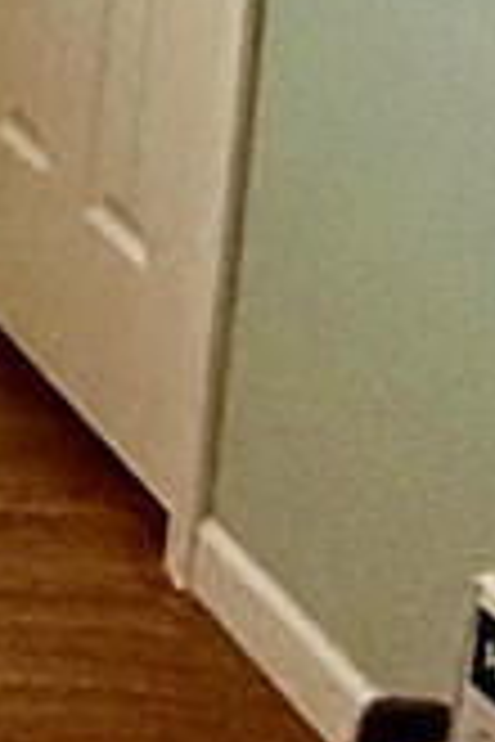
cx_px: -1408
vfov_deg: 13.3
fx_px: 2908
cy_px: -531
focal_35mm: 141
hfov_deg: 7.4
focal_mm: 2.22
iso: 200
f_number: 2.2
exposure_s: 1/120
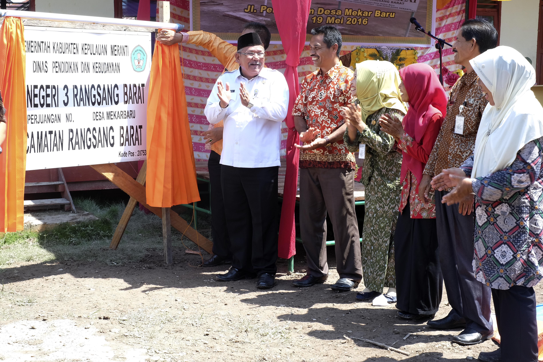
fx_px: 799
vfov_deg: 25.5
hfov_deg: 37.5
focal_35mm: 53
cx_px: 272
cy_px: 181
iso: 200
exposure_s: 1/80
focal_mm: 35
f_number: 8
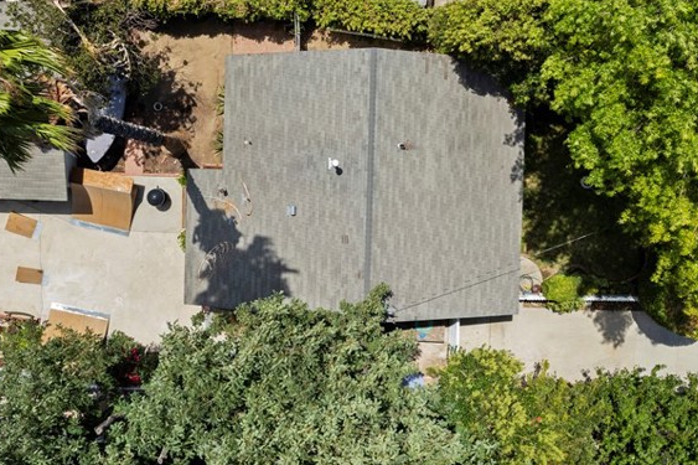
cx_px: 304
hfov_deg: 48.3
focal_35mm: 40
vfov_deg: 33.3
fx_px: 775
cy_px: 185
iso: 120
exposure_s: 1/2000
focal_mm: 8.38
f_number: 2.8
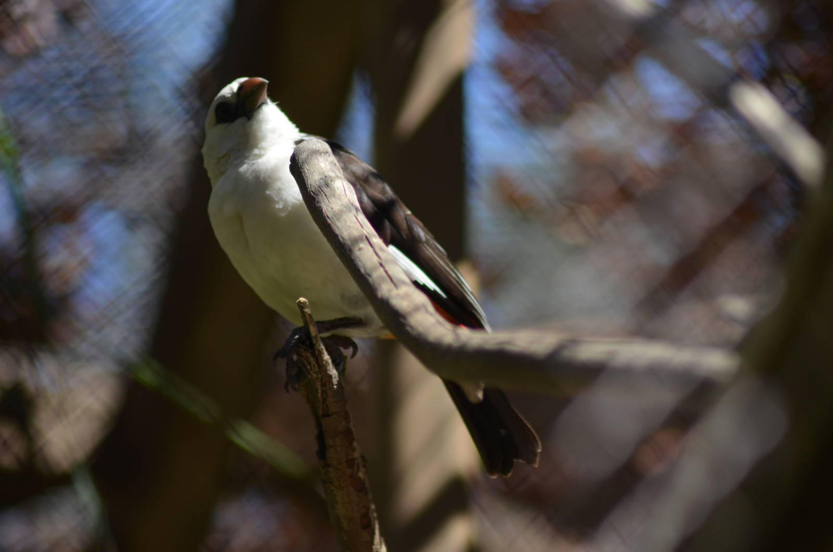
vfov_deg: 3.7
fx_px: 8660
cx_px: 416
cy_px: 276
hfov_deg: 5.5
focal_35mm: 375
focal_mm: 250
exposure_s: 1/1000
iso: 400
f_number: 5
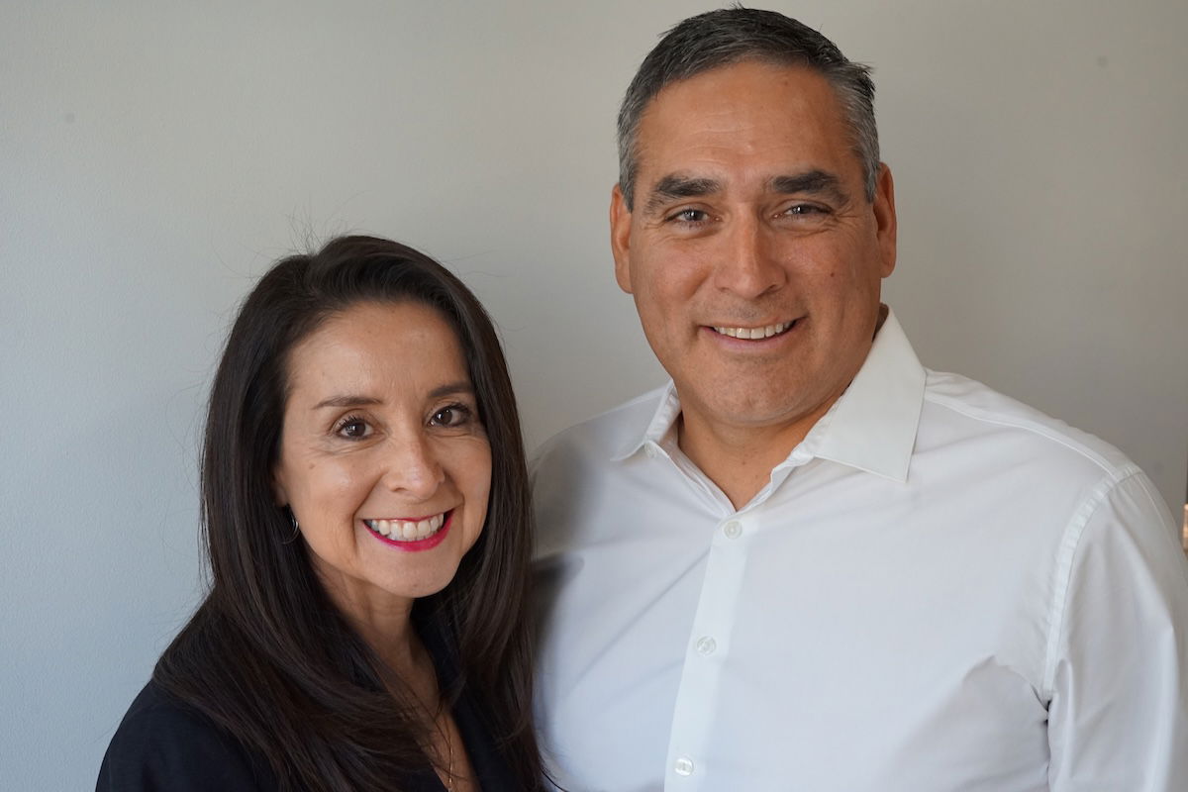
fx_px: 1650
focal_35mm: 50
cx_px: 594
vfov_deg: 27.0
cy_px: 396
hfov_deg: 39.6
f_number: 8
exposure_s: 1/60
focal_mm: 50
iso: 1600
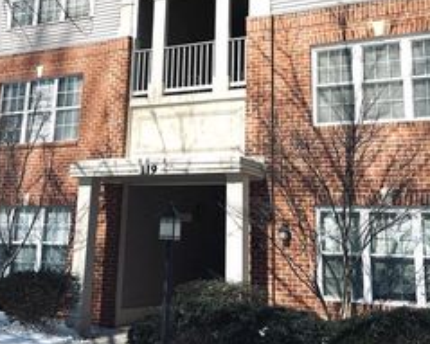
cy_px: 82
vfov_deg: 30.3
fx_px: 623
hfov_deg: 38.0
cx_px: 191
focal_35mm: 49
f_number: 1.78
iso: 80
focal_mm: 6.86
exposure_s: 1/5000
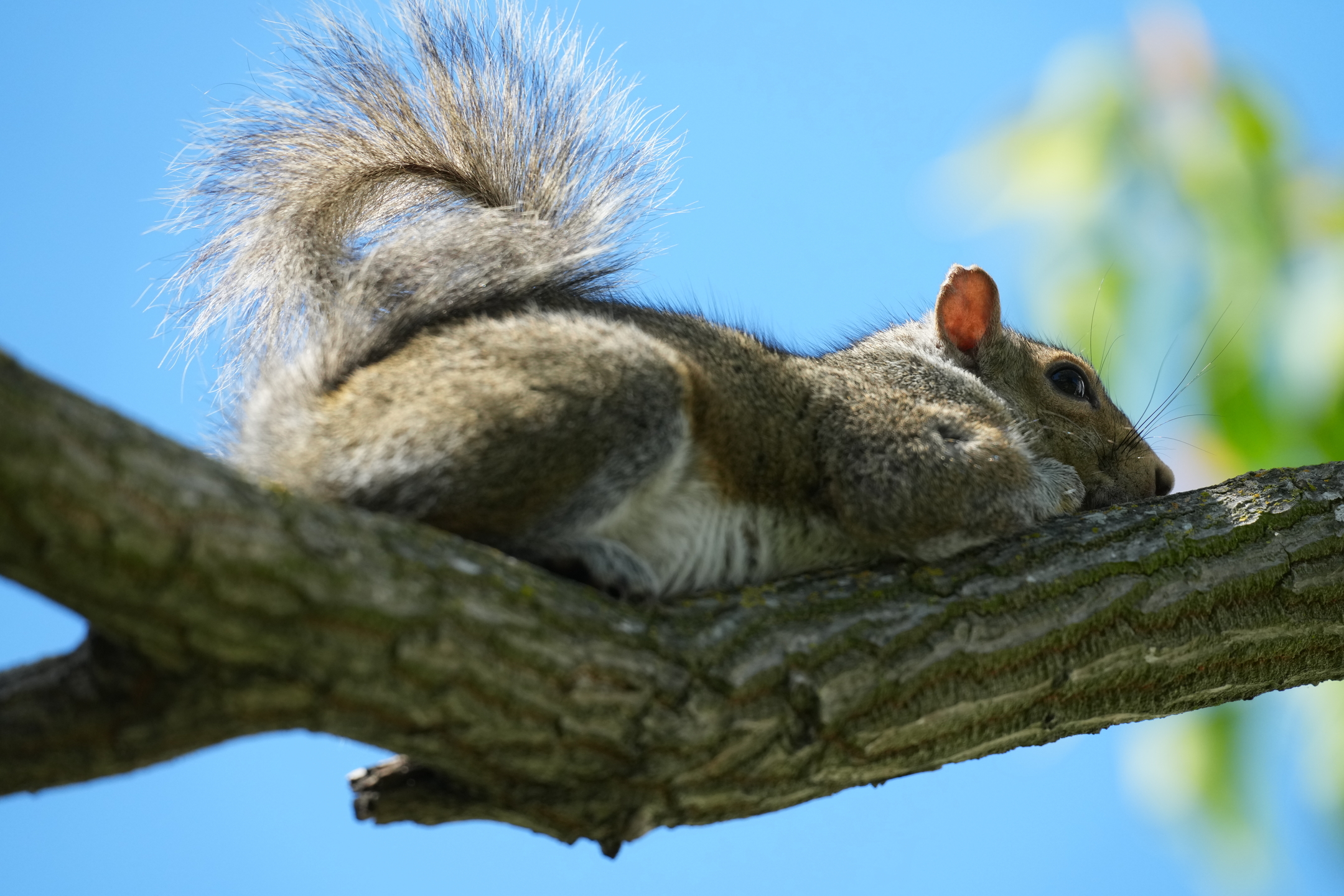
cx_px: 672
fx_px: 22398
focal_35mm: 600
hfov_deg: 3.4
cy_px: 448
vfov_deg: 2.3
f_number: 5.6
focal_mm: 600
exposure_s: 1/1600
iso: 1250
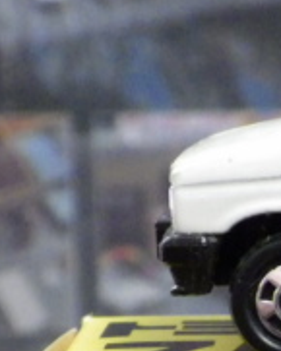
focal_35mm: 245
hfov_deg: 6.2
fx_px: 2545
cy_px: 415
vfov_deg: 7.8
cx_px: 558
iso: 1250
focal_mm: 12.8
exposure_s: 1/25
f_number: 4.2
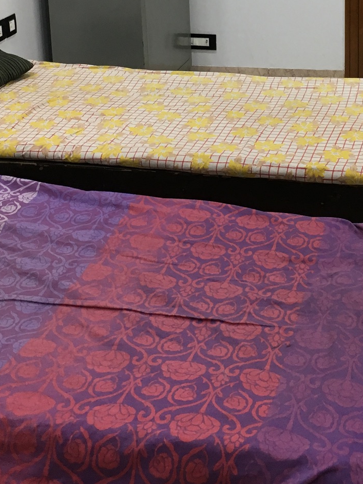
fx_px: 881
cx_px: 241
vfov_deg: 29.3
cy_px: 38
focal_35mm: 63
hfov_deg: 23.2
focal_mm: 4.15
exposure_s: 1/33
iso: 100
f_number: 2.2
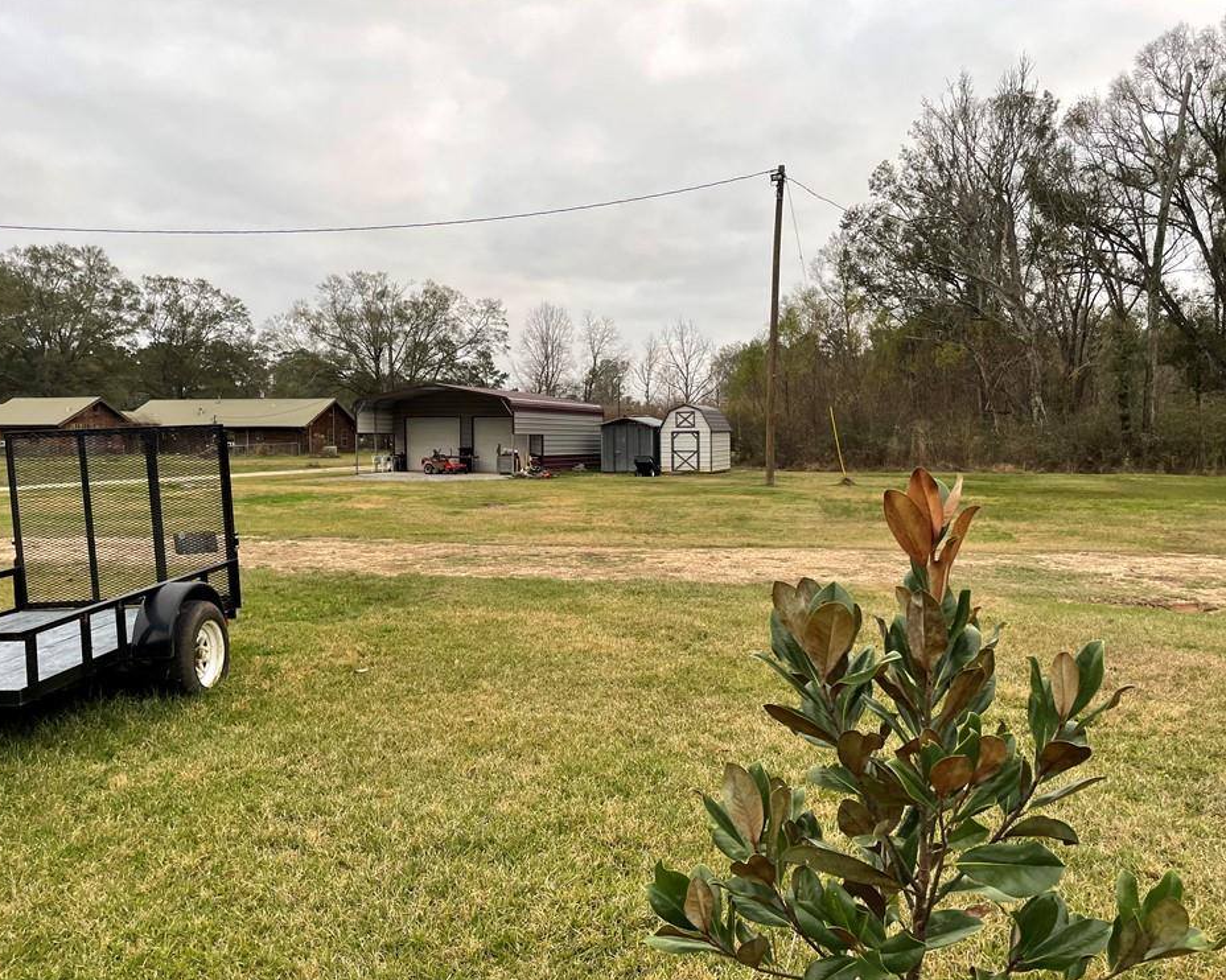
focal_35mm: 28
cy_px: 498
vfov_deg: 51.5
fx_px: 1016
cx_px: 635
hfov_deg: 62.2
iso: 64
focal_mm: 4.2
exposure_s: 1/121
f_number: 1.6
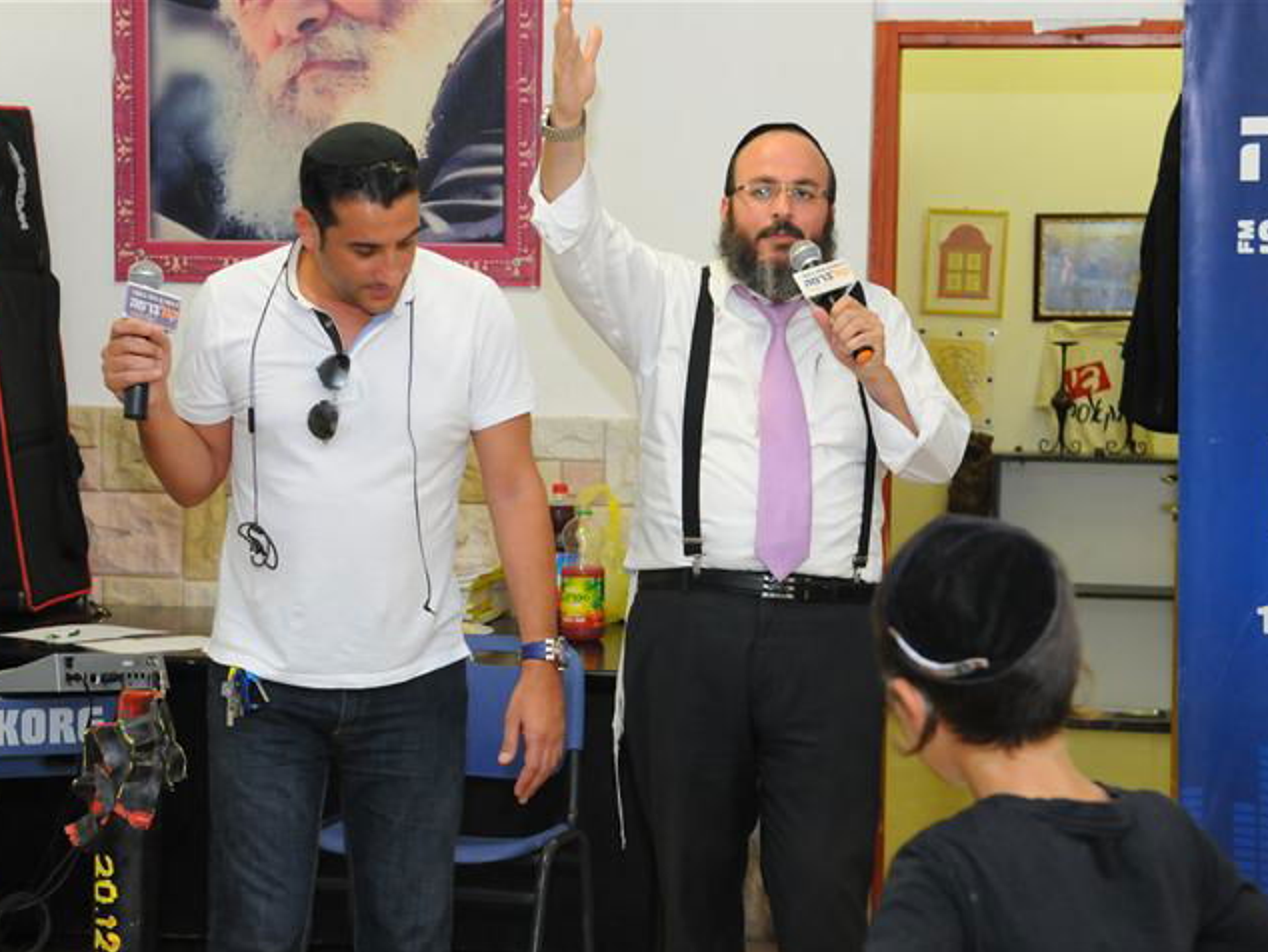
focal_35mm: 82
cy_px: 478
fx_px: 3005
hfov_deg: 23.8
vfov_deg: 18.0
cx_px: 596
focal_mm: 50
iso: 1600
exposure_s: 1/125
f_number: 5.6
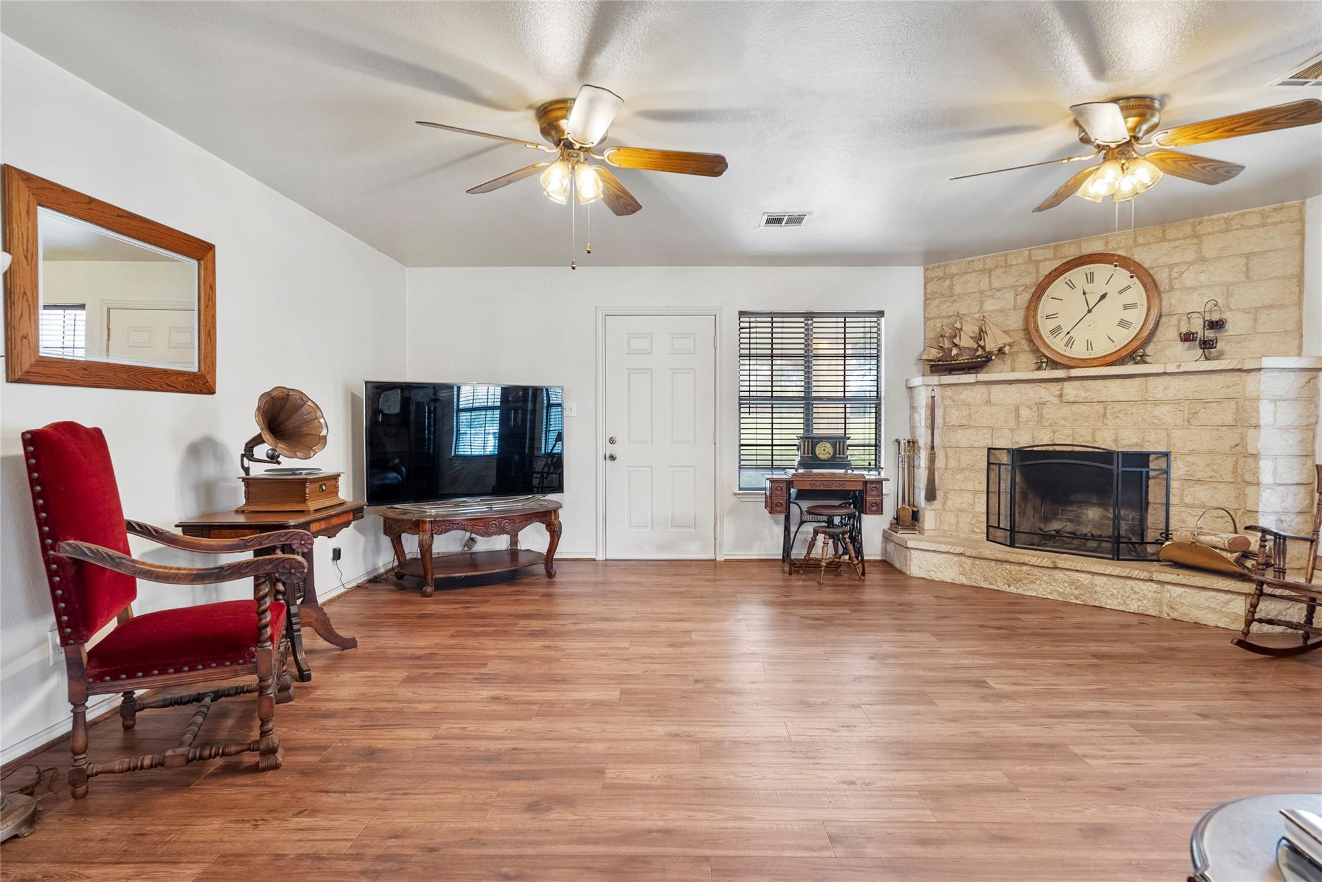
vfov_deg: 66.0
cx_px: 661
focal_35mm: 18
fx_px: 680
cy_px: 441
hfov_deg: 88.4
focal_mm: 18.5
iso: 160
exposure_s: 10
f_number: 7.1
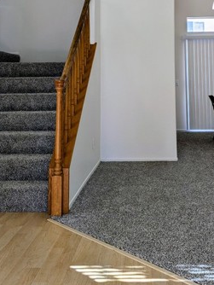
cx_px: 146
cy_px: 54
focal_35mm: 46
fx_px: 379
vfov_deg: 39.5
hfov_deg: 31.3
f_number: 1.68
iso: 23
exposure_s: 1/1073
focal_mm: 6.9
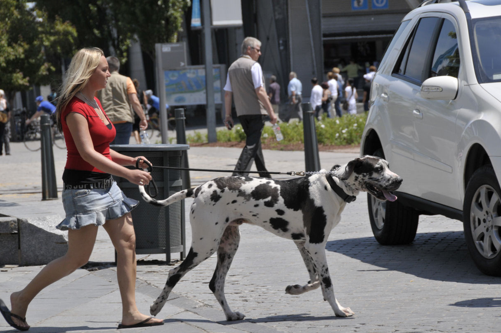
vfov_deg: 6.4
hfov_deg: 9.6
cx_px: 243
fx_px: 2968
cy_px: 166
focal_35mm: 214
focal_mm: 135
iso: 400
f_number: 9
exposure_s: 1/320
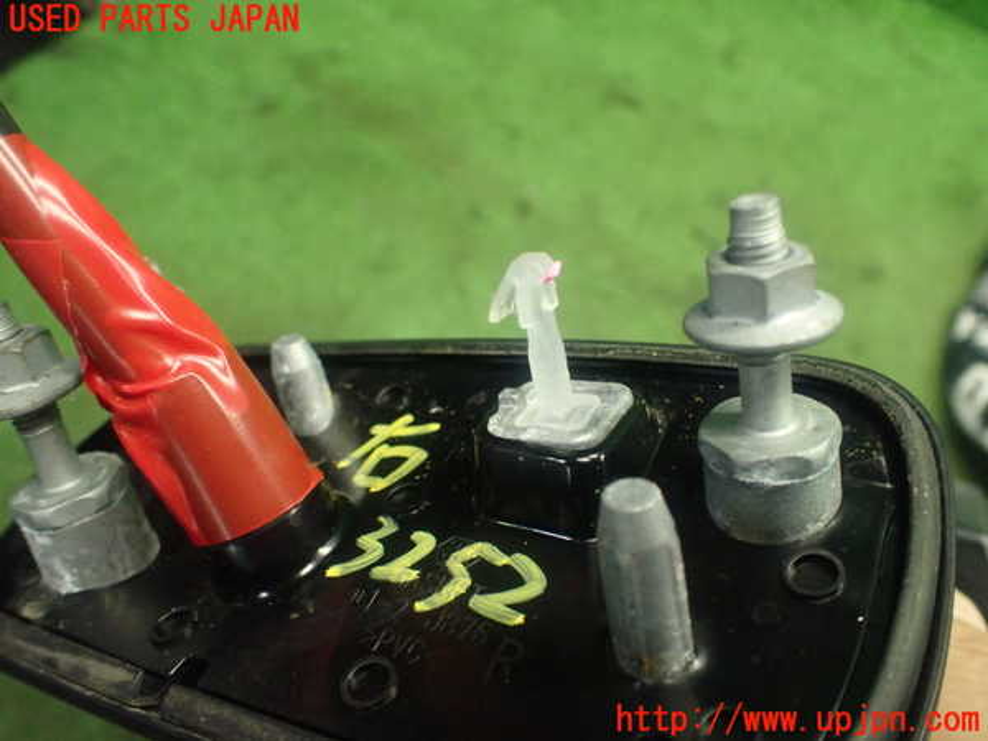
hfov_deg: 60.0
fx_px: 856
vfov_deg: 46.8
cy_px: 370
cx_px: 494
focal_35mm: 30
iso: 800
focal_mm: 5.4
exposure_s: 1/100
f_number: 2.3
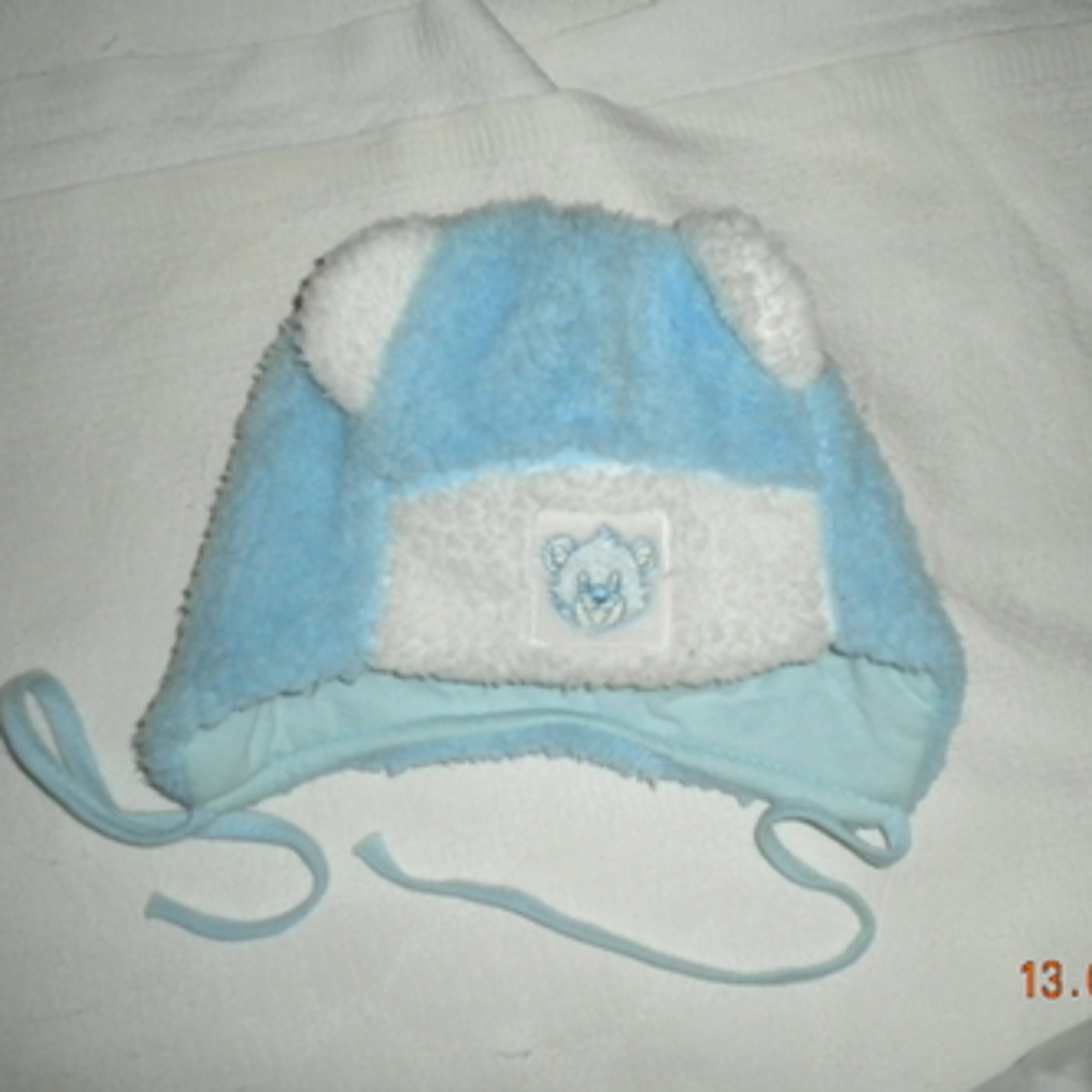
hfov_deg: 34.7
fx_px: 1749
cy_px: 541
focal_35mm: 49
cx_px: 597
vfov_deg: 34.7
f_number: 3.5
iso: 400
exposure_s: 1/30
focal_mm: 7.4
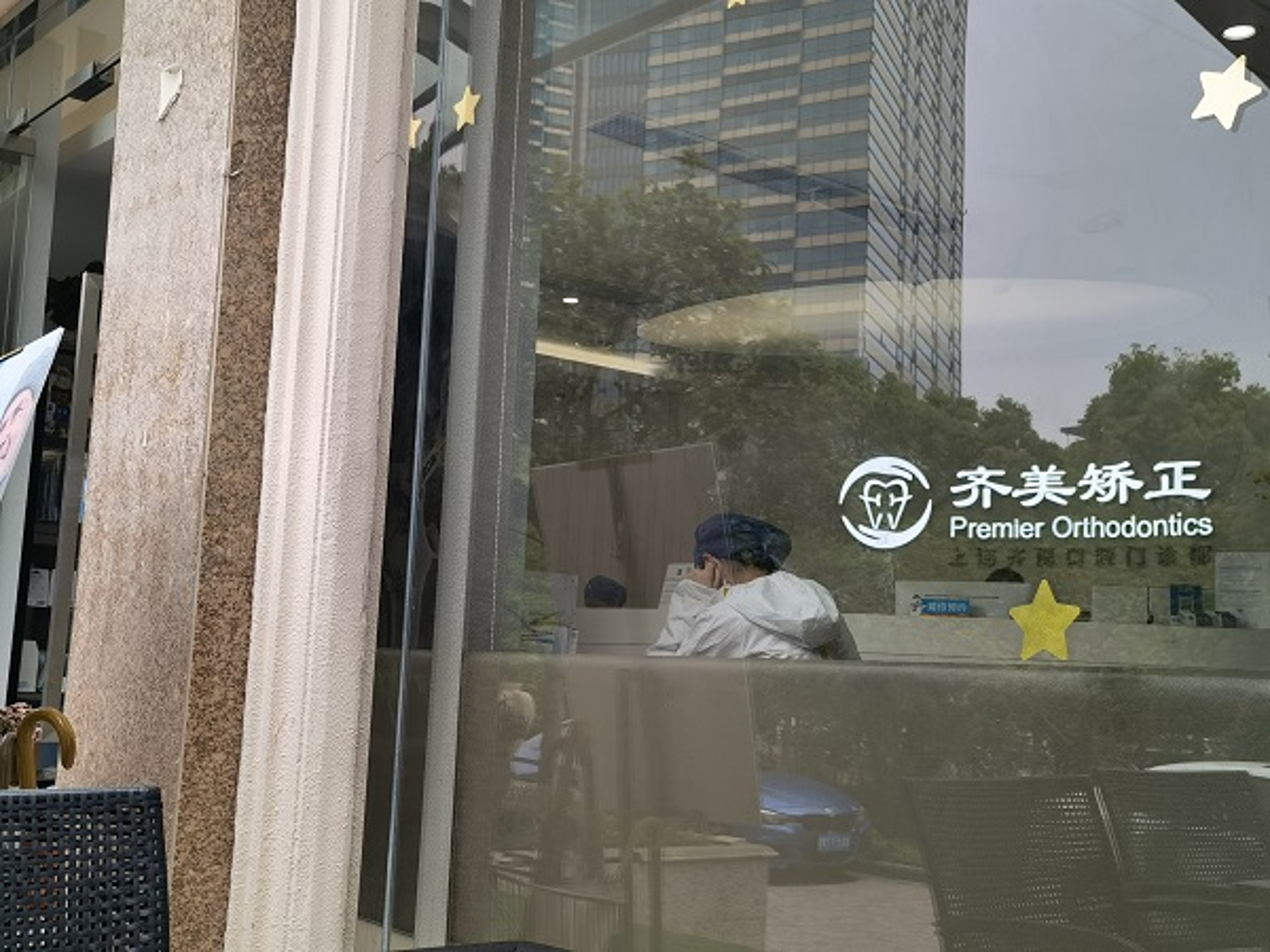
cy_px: 476
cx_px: 635
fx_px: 1578
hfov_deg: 43.9
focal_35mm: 43
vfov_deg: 33.6
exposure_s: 1/1294
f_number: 1.9
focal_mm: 6.67
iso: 50
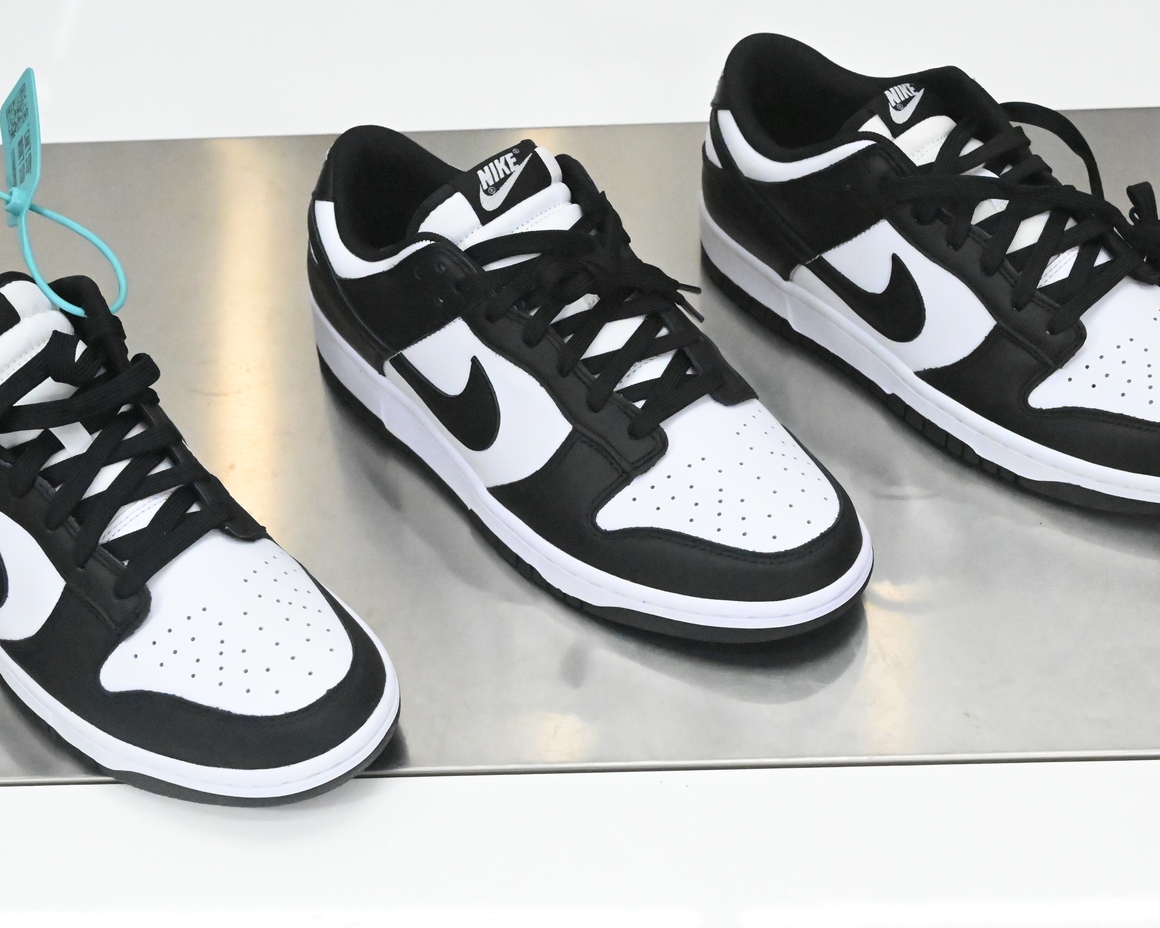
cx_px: 545
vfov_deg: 24.6
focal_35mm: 62
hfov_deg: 30.5
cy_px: 493
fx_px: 2129
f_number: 9
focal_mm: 46
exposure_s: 1/3200
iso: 32000
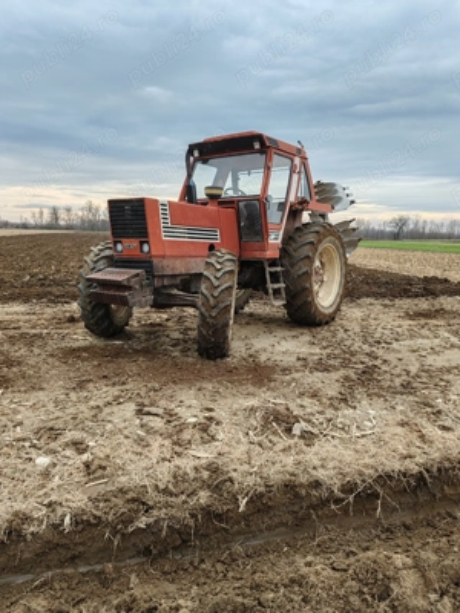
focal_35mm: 27
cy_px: 306
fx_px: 478
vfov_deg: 65.3
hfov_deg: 51.4
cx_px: 230
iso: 50
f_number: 1.9
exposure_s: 1/300
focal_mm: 6.12
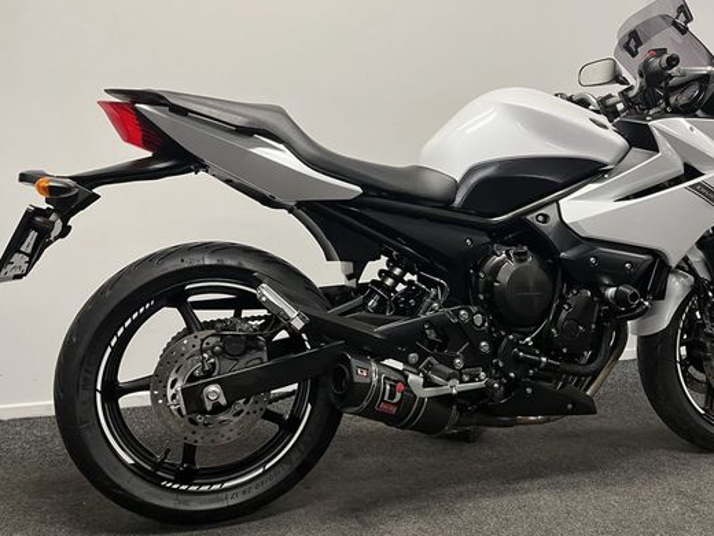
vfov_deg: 44.1
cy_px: 249
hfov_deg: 56.5
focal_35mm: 32
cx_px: 415
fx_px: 660
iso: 80
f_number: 1.6
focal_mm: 5.1
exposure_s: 1/50
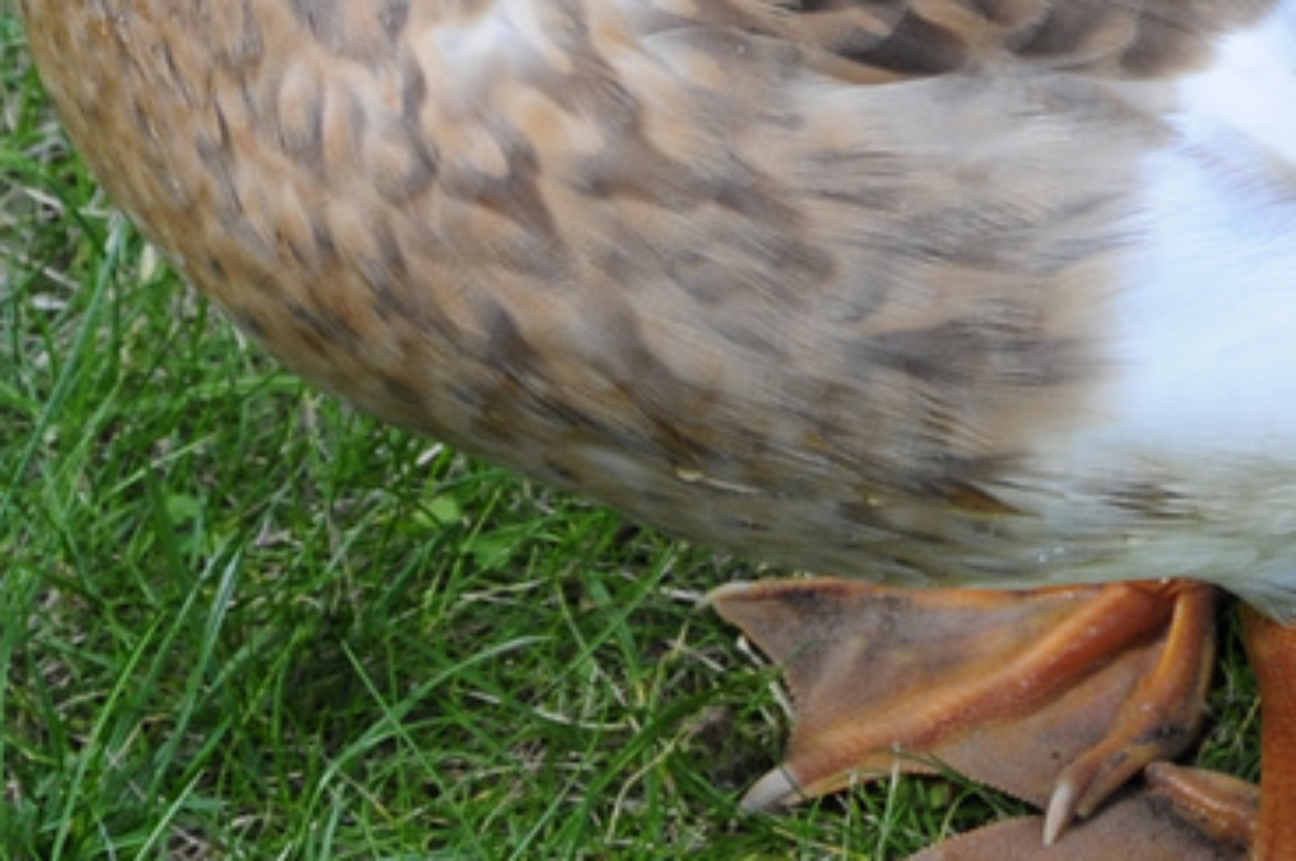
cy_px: -513
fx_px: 24922
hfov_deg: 3.0
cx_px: 885
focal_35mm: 693
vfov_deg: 2.0
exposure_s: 1/60
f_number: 5.6
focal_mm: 105
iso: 200
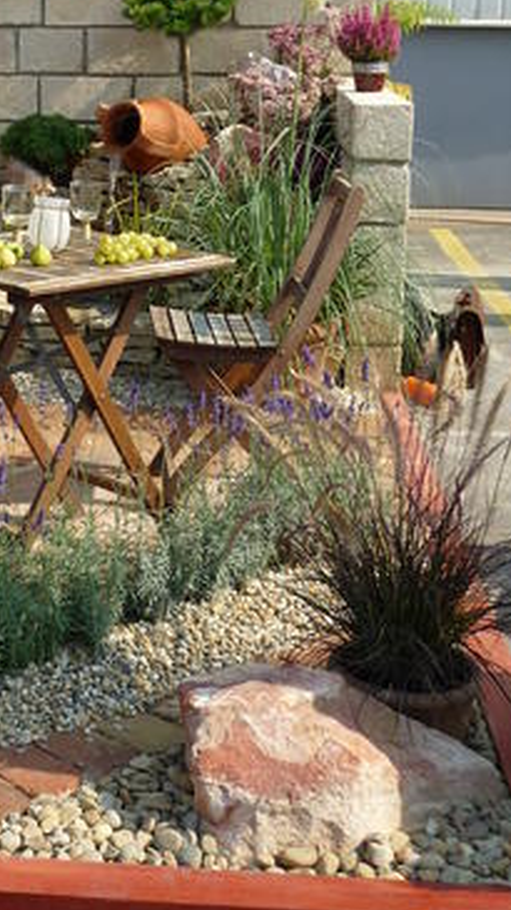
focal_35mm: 63
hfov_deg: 18.8
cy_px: 284
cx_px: 70
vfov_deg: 33.0
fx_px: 1519
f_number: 2.8
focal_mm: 5.5
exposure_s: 1/1000
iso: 80
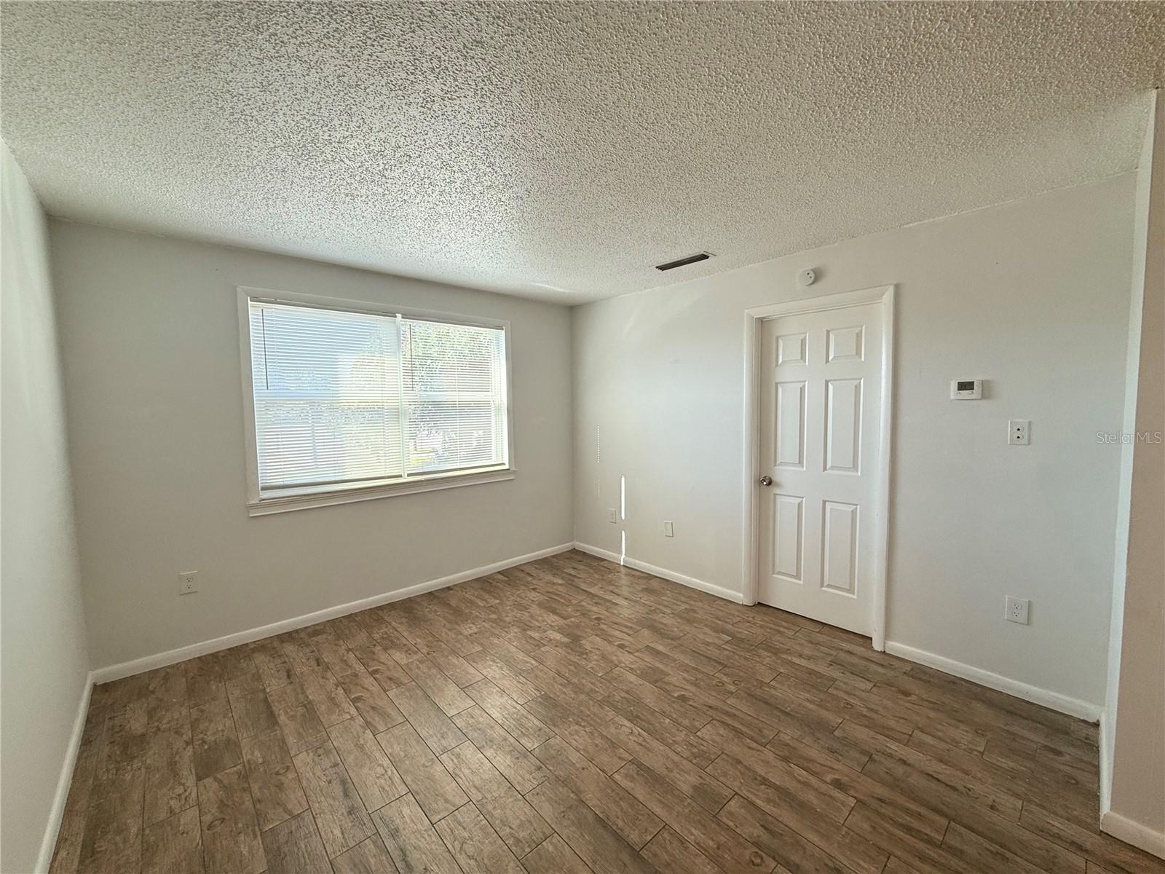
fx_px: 471
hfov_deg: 102.1
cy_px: 437
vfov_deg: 85.7
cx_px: 582
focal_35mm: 14
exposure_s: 1/120
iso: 64
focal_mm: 2.22
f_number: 2.2
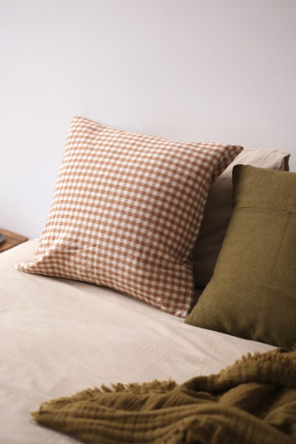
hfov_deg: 20.6
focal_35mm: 66
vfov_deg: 30.5
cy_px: 211
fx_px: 815
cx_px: 133
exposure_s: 1/58
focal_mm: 39.3
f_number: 4
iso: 1250
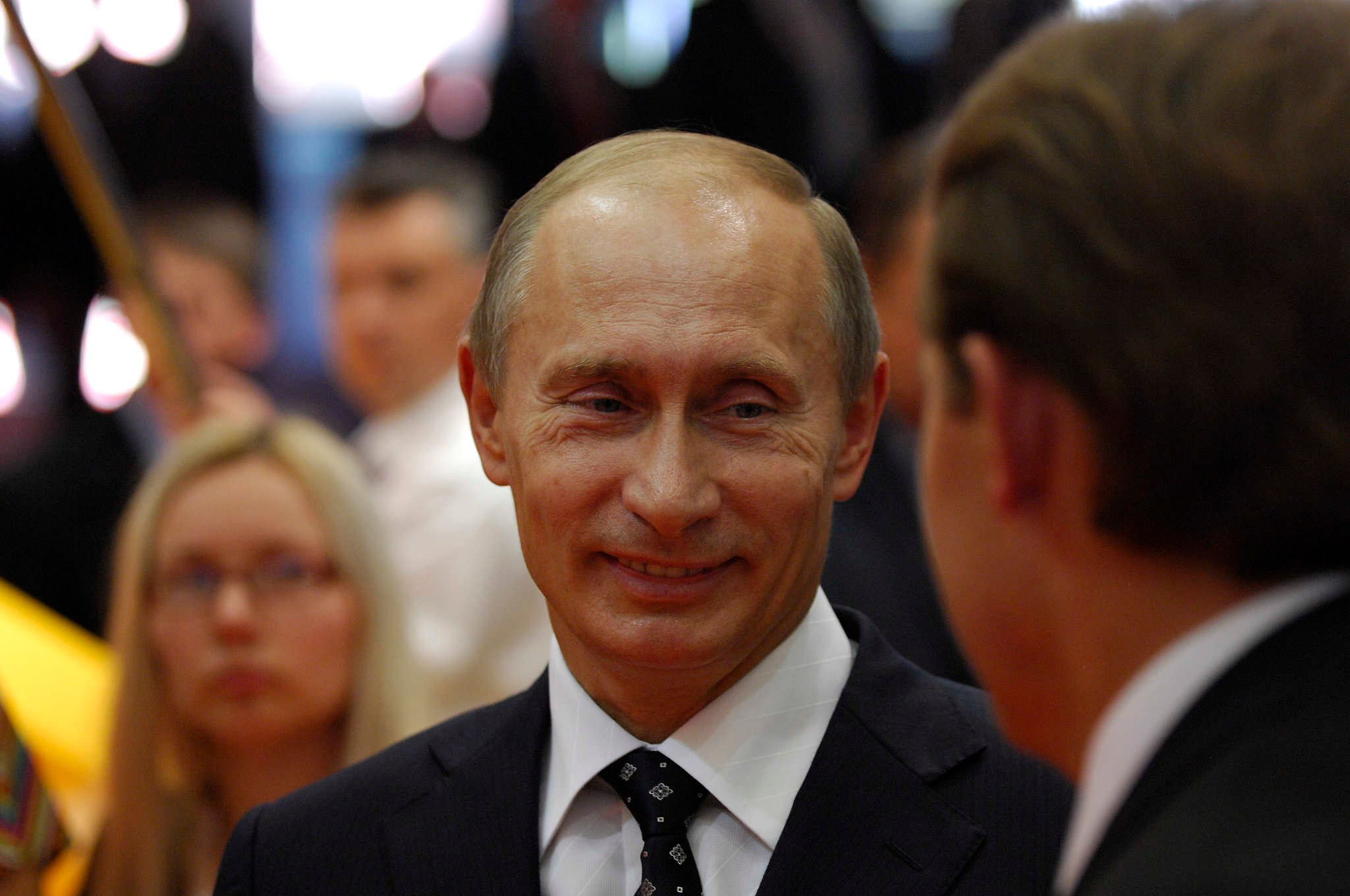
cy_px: 448
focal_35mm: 135
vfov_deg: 10.1
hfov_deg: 15.2
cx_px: 675
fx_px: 5056
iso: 800
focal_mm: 90
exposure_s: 1/320
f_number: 2.8
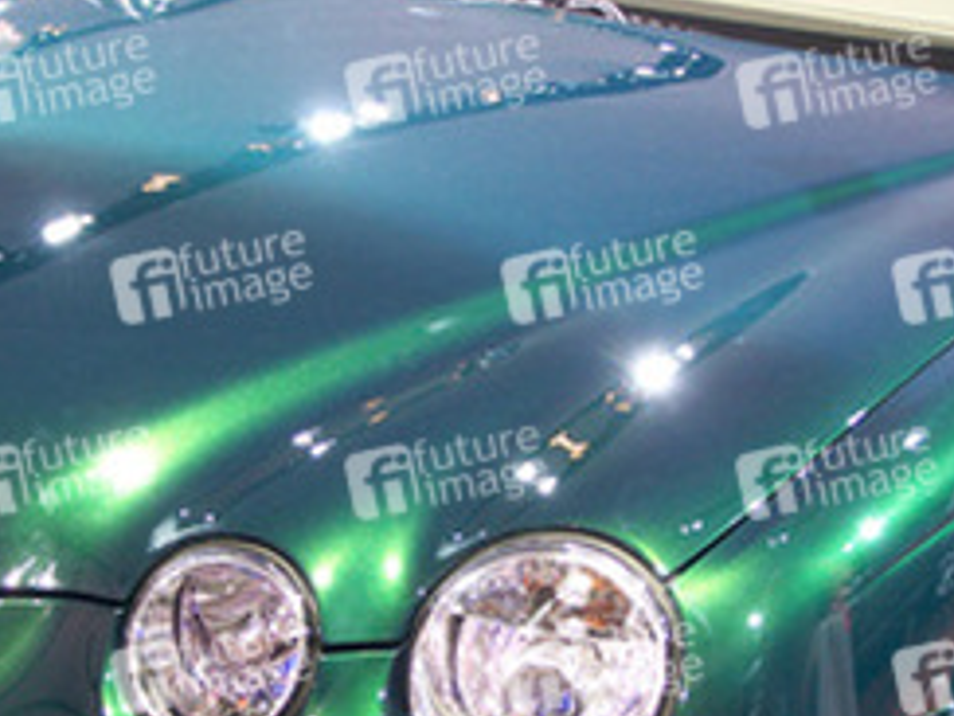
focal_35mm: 105
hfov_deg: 18.7
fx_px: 2894
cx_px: 399
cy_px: 571
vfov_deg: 14.0
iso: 200
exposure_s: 1/15
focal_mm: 10.7
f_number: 3.2
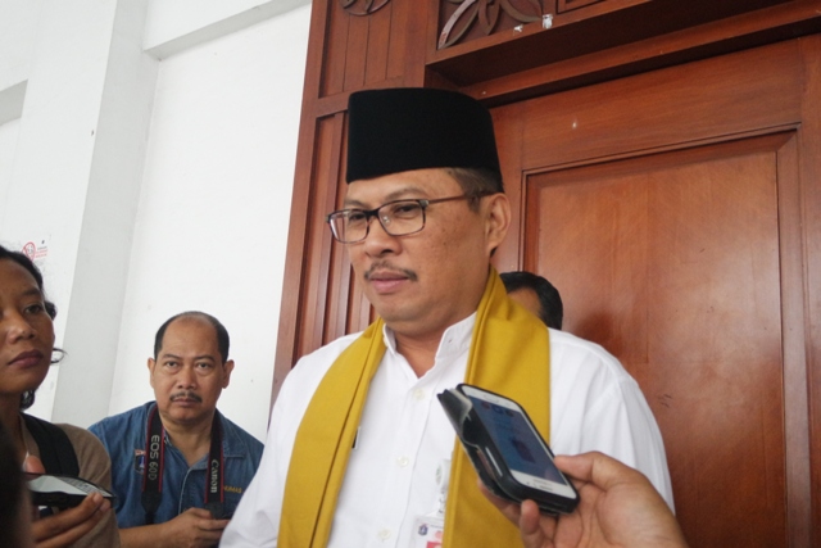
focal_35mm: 37
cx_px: 410
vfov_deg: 36.0
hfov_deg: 51.9
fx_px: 844
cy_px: 274
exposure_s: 1/50
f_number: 4
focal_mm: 14
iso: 1600
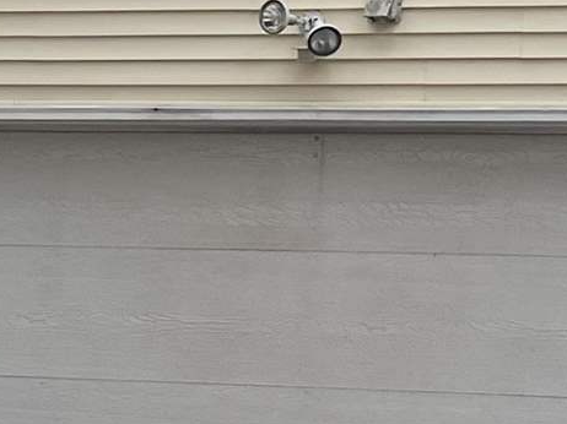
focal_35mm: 173
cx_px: 612
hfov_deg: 11.3
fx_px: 2832
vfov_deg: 8.4
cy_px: -180
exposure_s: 1/1992
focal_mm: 5.1
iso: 50
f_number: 1.6
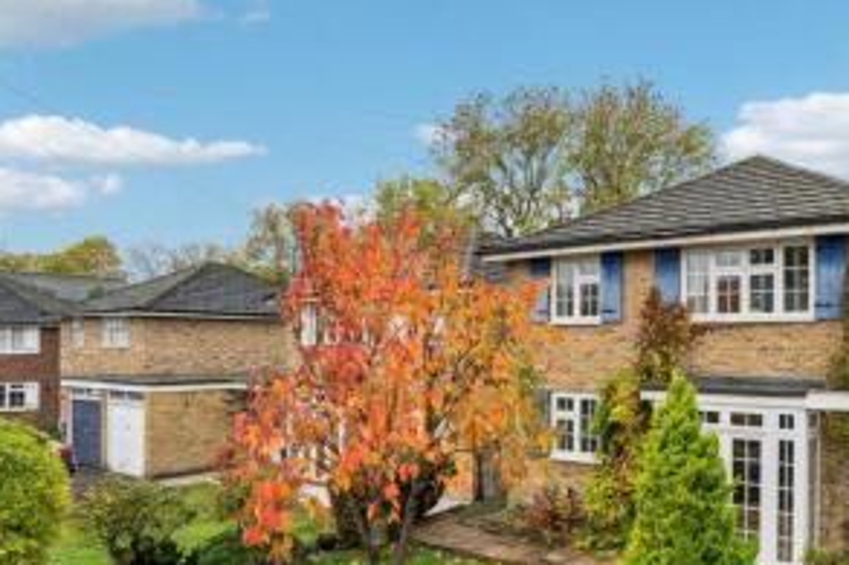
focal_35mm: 26
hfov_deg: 63.4
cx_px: 681
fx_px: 613
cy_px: 361
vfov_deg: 48.9
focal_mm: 16
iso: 320
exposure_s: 1/40
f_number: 8
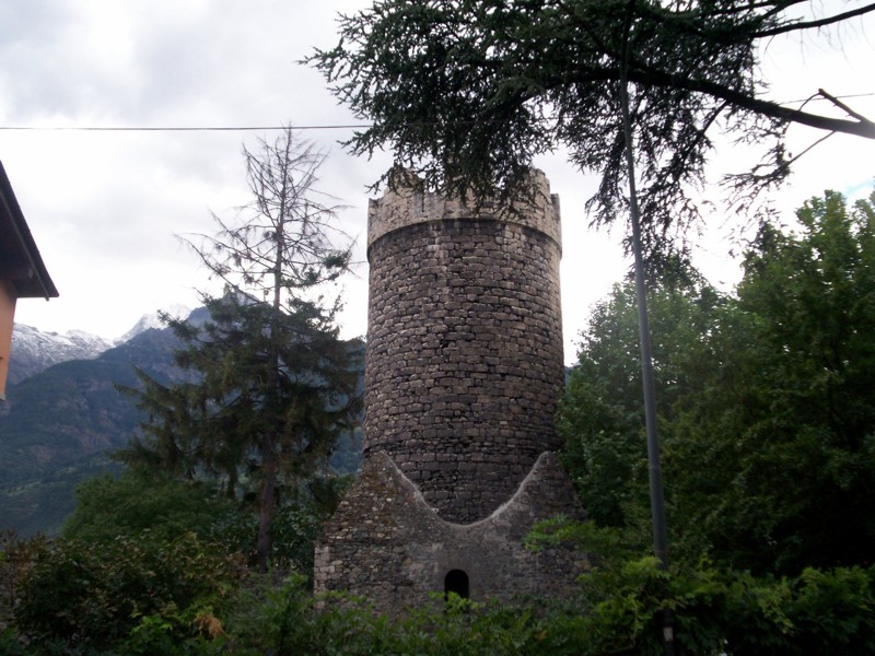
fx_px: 910
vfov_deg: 39.7
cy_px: 328
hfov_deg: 51.4
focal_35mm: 36
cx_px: 438
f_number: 4.5
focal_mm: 5.9
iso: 100
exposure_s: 1/197
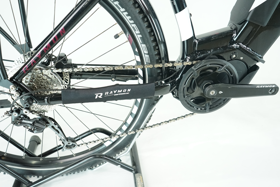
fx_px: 226
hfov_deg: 63.7
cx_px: 140
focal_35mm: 29
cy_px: 94
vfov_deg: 45.0
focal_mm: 29
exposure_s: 1/200
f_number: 5
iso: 3200
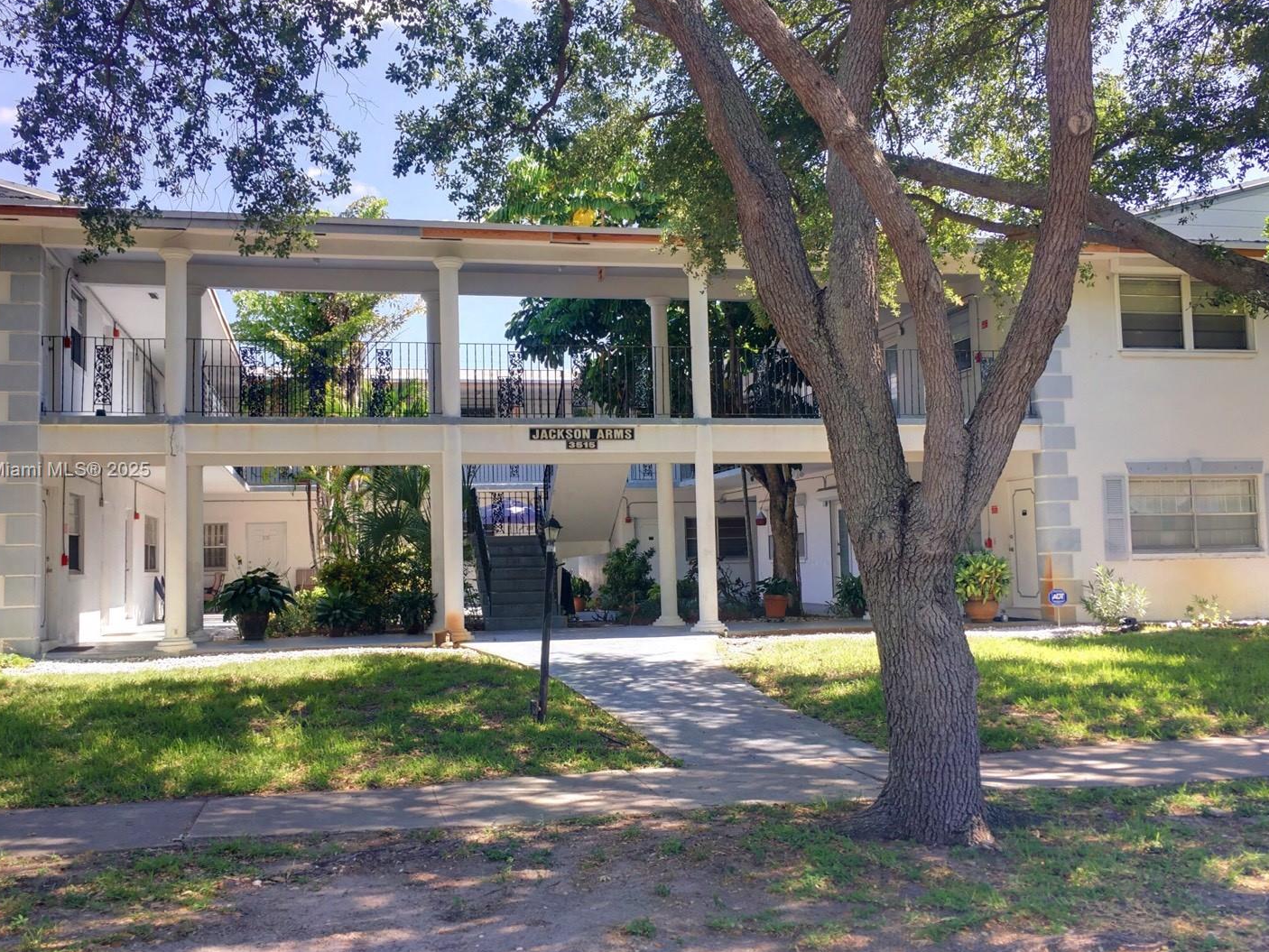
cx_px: 583
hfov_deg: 55.3
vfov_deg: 43.0
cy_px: 471
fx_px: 1210
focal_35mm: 33
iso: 25
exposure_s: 1/156
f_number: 2.2
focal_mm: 4.15
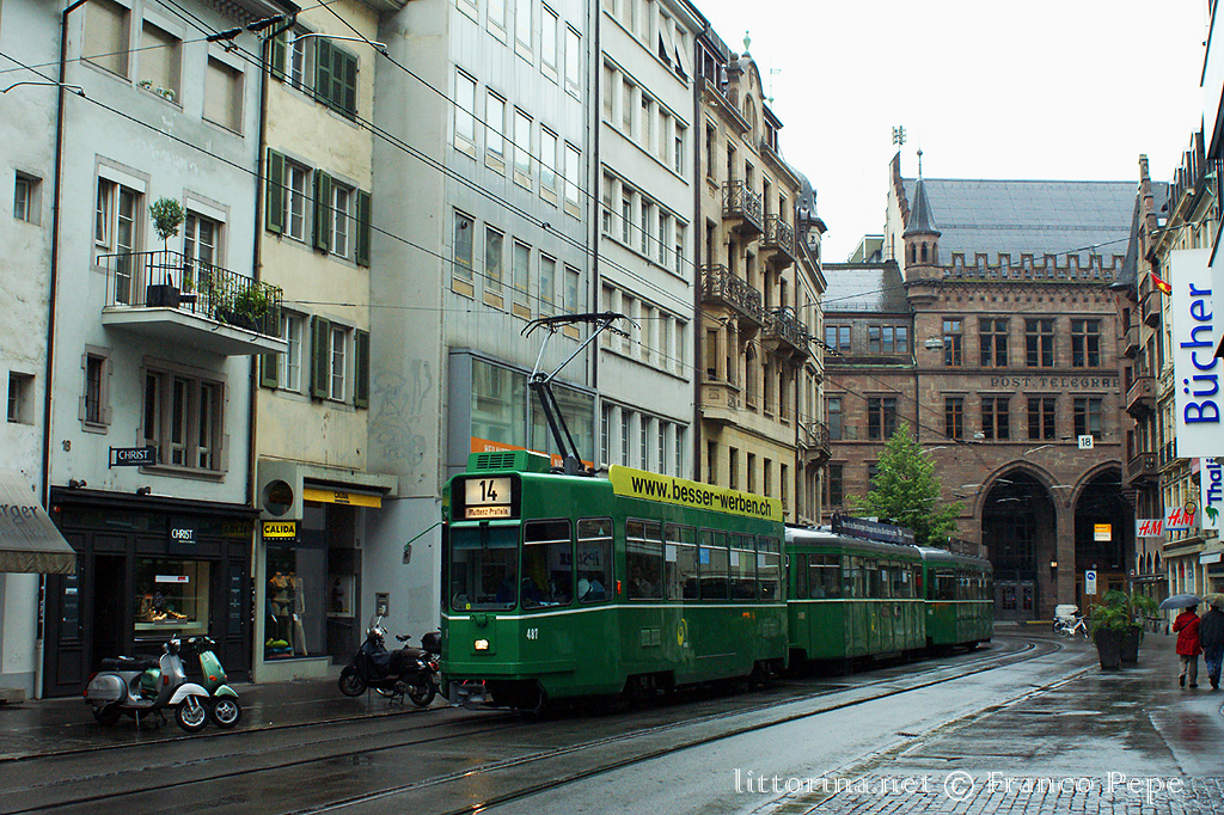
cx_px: 612
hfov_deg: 43.6
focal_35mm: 45
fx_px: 1529
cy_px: 408
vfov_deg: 29.8
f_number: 4.5
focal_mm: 30
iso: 800
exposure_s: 1/500
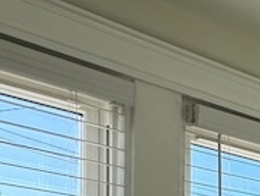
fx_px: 594
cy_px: 316
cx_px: 394
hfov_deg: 20.9
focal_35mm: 79
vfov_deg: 16.6
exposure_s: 1/629
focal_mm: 2.22
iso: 40
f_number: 2.2
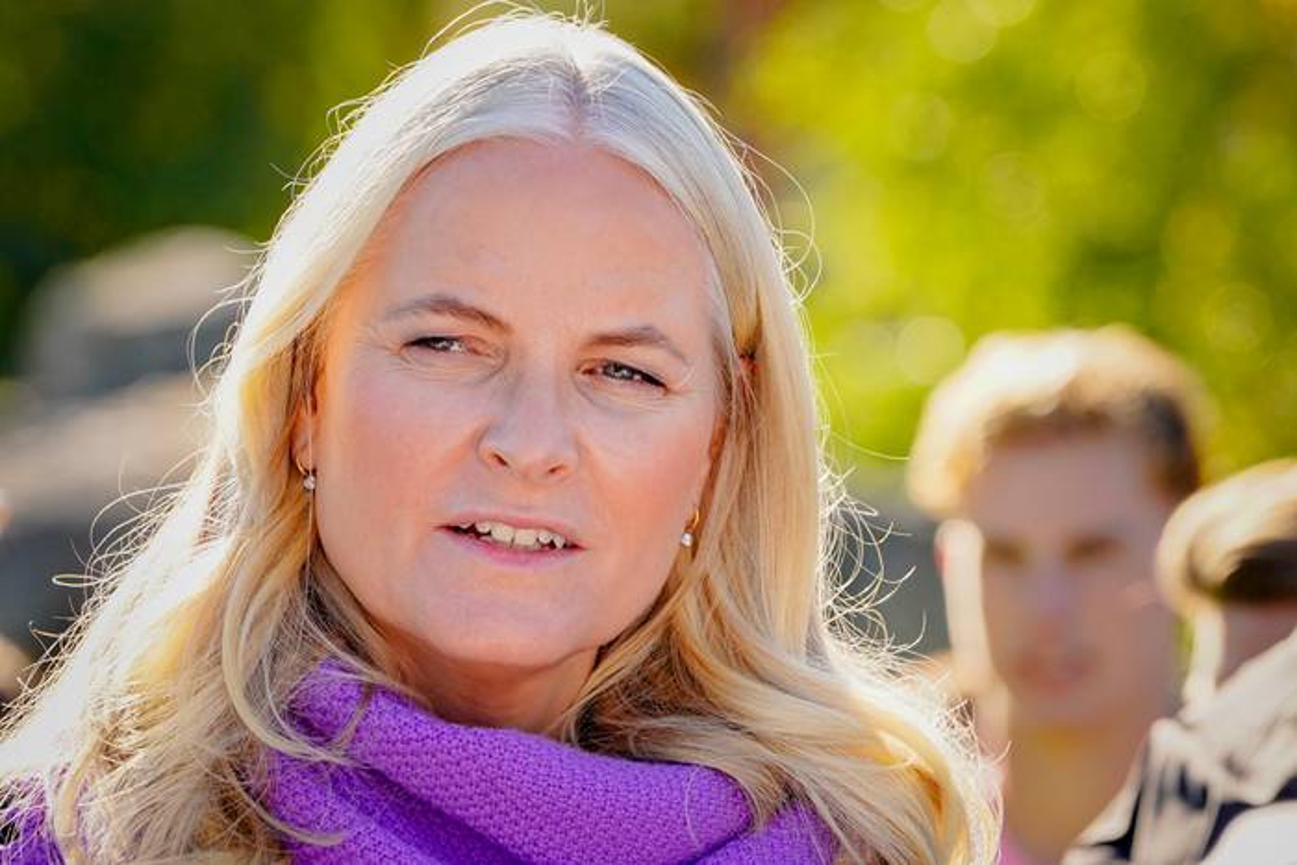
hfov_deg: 6.9
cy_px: 432
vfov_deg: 4.6
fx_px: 10810
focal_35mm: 300
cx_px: 648
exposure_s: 1/1000
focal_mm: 200
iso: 1250
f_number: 6.3
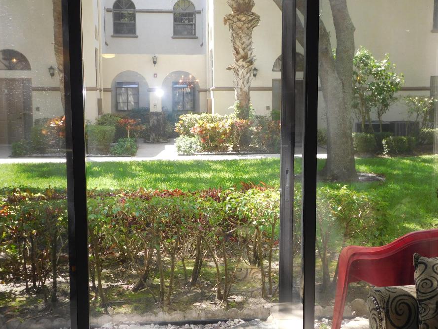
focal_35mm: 46
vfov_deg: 31.5
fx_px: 582
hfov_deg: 41.2
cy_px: 164
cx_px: 225
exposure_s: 1/50
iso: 125
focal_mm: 7.1
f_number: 3.6
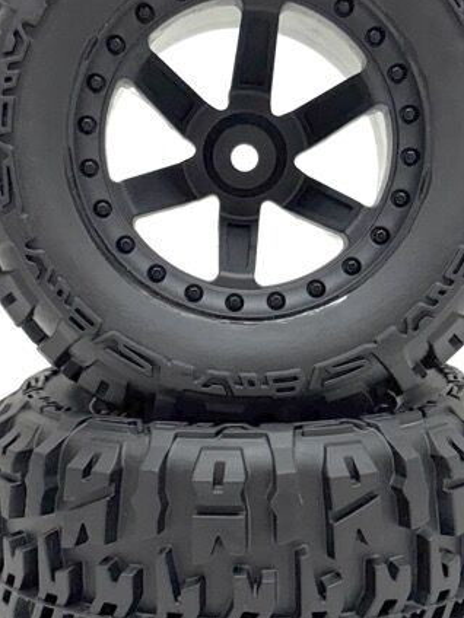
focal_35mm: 49
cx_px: 250
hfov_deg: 29.7
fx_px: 876
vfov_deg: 38.9
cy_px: 319
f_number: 1.6
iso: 64
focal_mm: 5.96
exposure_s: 1/100
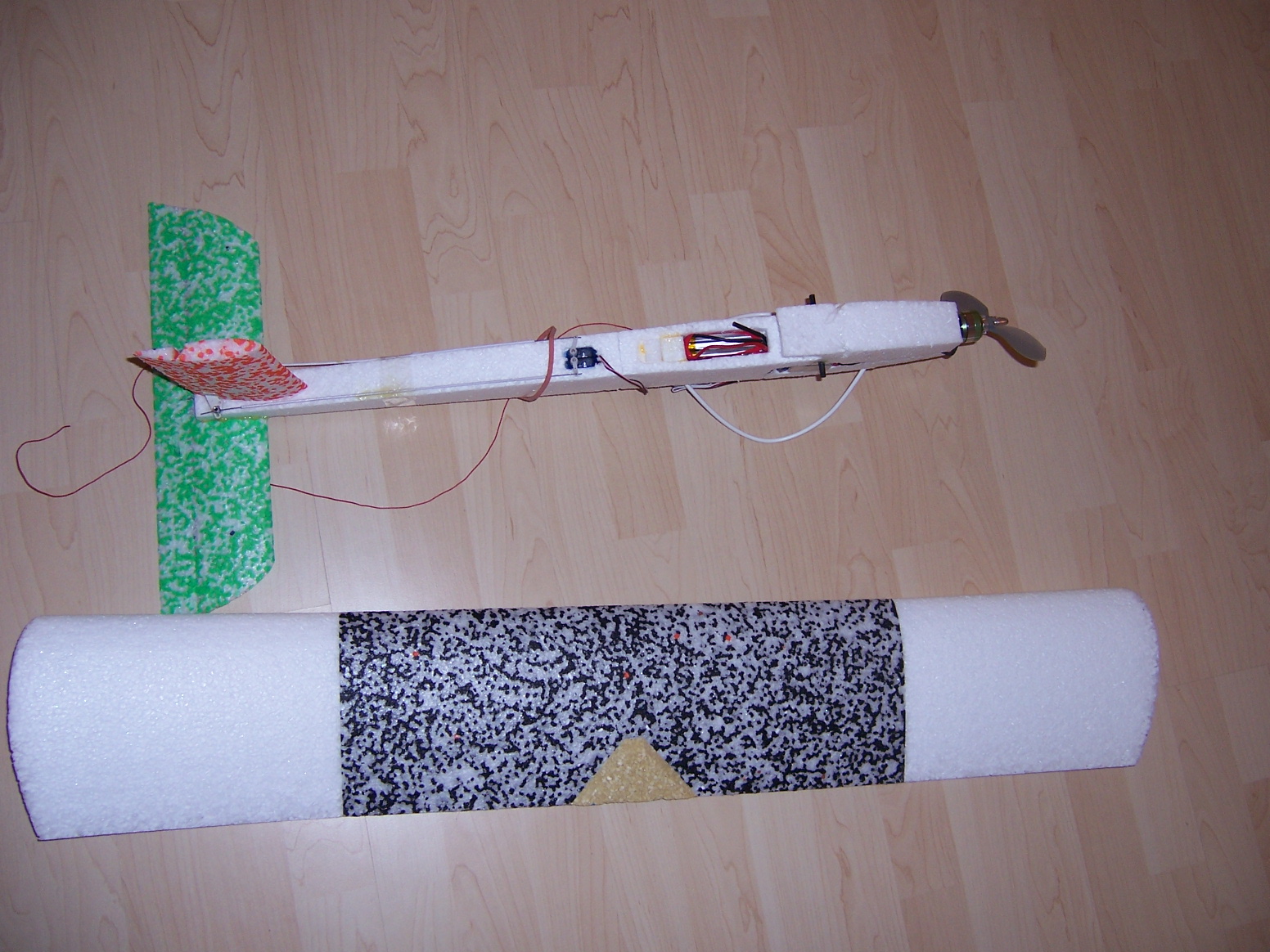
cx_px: 635
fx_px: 1211
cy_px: 476
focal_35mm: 33
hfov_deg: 55.4
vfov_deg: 42.9
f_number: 2.8
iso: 80
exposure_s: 1/60
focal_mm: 5.5
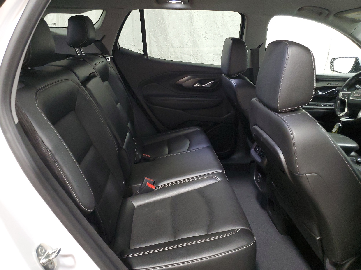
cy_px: 135
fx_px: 271
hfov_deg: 67.3
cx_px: 180
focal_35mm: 26
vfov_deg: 53.1
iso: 284
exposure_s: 1/24
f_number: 1.5
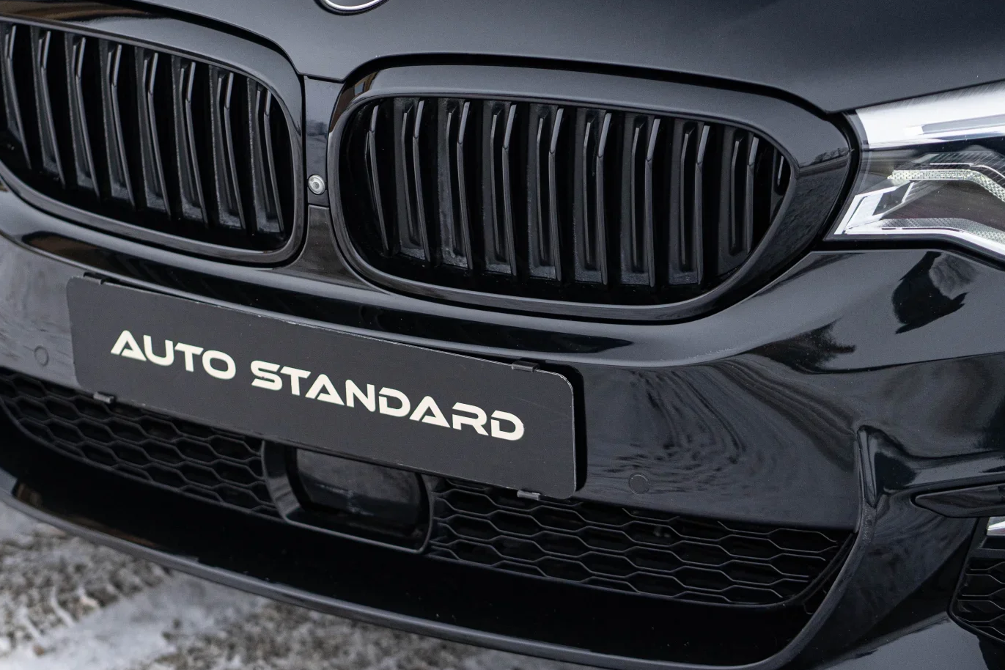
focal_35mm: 119
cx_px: 314
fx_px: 3322
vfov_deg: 11.5
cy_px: 256
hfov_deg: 17.2
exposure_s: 1/1000
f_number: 2.5
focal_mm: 85
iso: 800
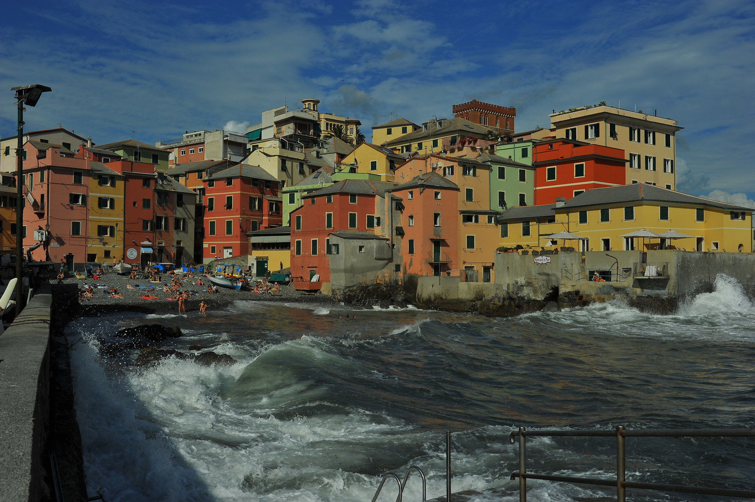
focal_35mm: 35
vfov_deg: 37.8
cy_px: 251
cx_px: 378
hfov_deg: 54.5
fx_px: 733
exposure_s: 1/1000
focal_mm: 35
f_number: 10
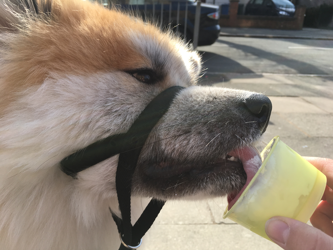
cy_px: 125
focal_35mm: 29
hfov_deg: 61.7
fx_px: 279
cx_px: 166
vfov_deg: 48.2
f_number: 2.2
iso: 25
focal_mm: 4.15
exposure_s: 1/754
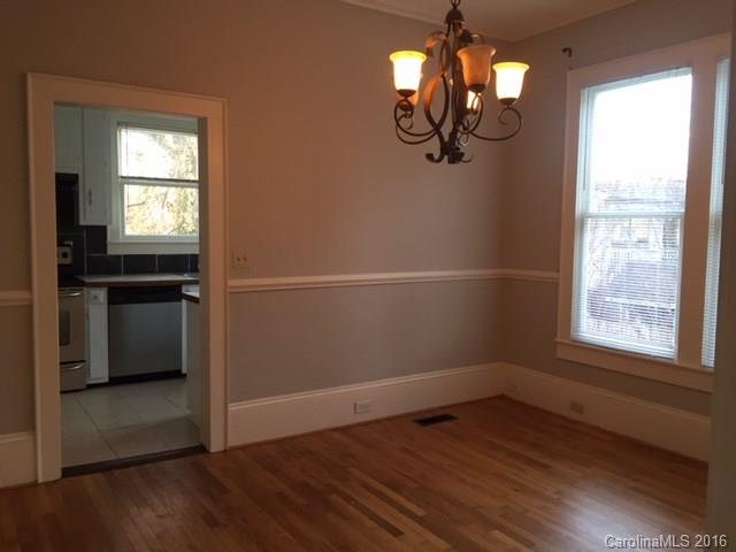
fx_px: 617
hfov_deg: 61.7
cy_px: 276
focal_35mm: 29
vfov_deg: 48.2
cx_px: 368
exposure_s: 1/30
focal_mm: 4.15
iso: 64
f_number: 2.2
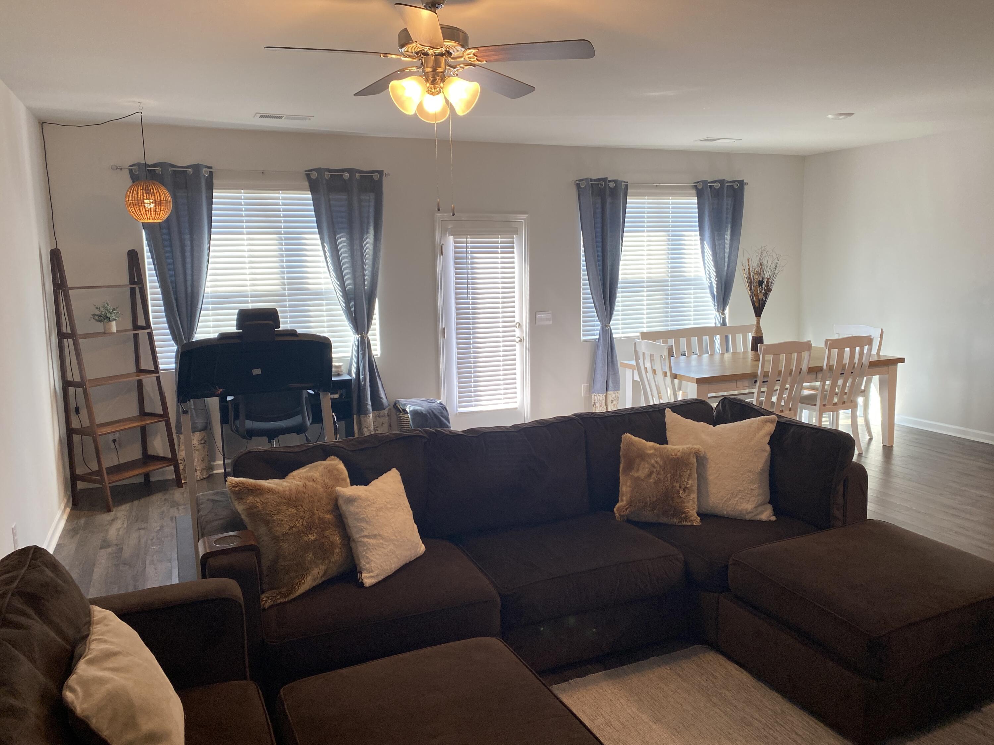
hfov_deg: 67.3
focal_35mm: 26
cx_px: 497
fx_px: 747
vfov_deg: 53.1
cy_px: 372
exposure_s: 1/60
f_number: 1.8
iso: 80
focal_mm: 4.25
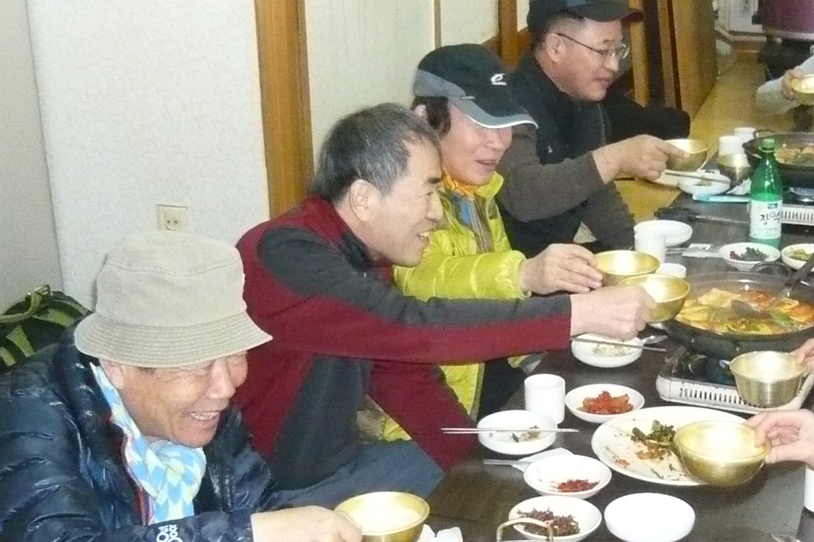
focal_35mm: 68
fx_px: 1537
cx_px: 580
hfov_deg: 29.3
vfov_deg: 19.9
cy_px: 373
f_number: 2.8
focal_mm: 4.6
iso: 640
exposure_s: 1/30
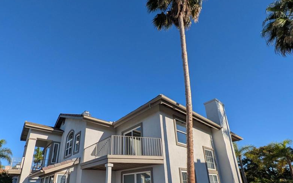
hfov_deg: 90.7
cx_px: 129
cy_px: 134
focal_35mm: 18
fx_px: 144
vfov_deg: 61.9
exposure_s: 1/2049
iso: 34
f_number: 2.2
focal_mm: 1.54
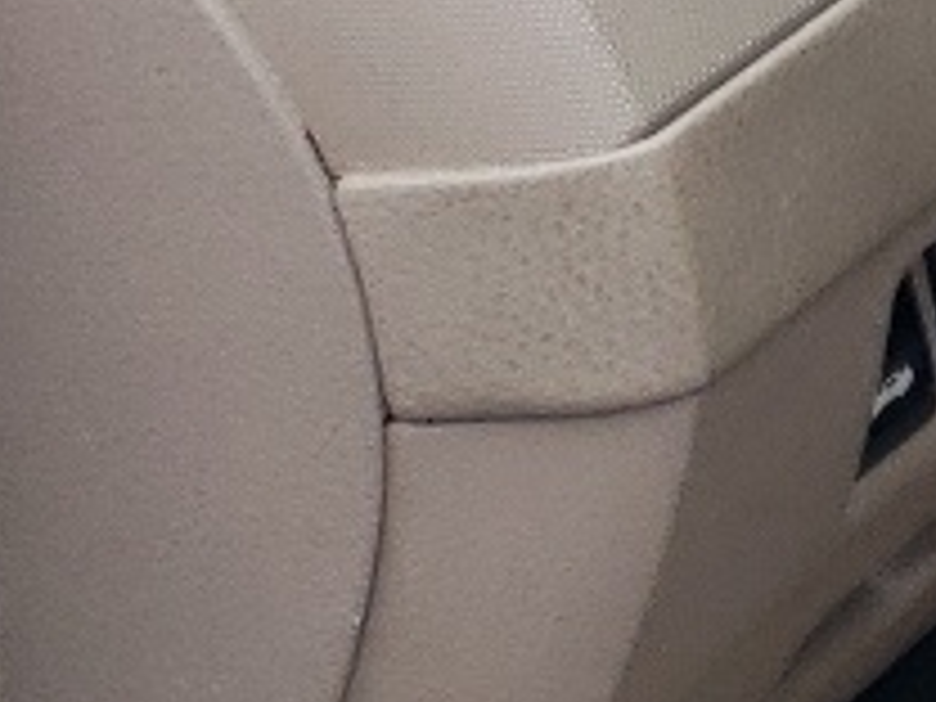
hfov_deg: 7.5
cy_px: -198
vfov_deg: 7.4
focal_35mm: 200
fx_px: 5408
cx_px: 3514
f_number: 1.5
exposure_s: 1/400
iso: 50
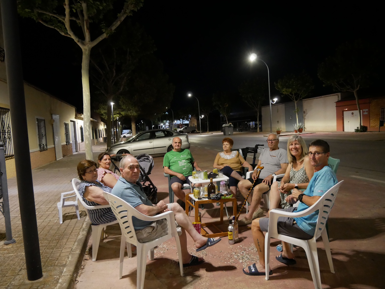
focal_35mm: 24
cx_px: 192
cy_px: 144
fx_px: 267
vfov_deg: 56.9
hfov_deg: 71.6
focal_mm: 12
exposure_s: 1/15
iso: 3200
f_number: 3.5
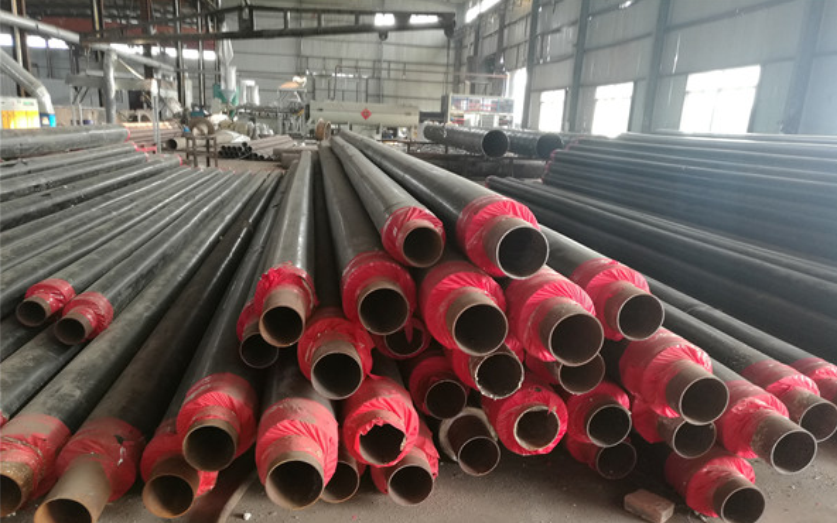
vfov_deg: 42.9
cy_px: 314
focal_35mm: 29
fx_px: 662
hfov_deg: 64.6
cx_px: 423
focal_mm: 4.04
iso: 160
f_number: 2
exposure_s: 1/33.3
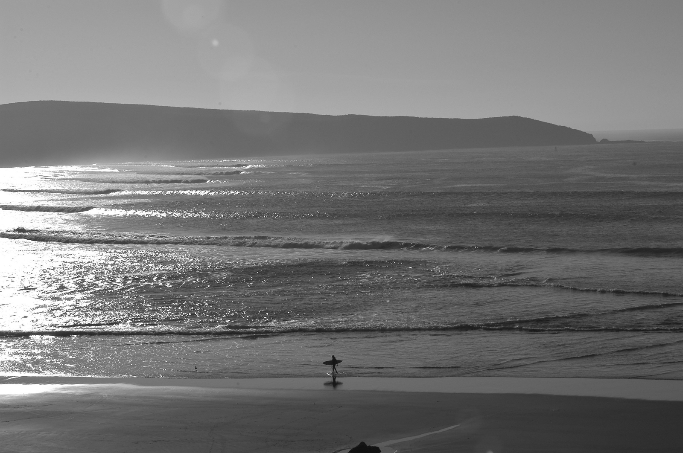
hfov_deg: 19.5
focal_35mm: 105
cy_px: 226
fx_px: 1989
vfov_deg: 13.0
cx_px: 342
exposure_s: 1/640
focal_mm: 70
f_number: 13
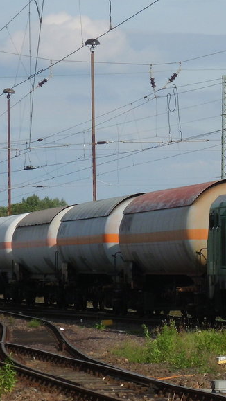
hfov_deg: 4.4
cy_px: 228
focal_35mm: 273
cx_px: 193
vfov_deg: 7.9
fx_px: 2906
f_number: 5.8
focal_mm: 21.6
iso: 100
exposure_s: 1/635
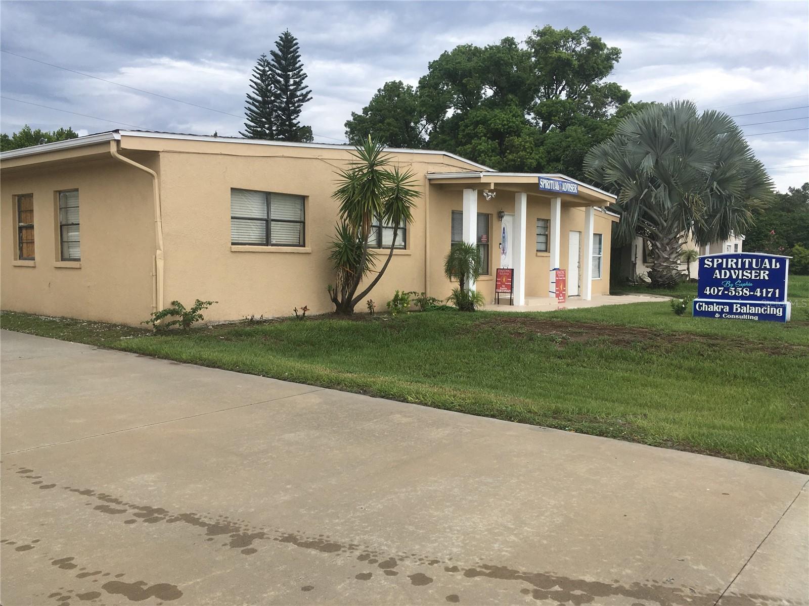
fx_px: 678
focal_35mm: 29
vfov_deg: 48.2
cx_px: 404
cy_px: 303
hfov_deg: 61.7
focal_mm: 4.15
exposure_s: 1/855
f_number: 2.2
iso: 25
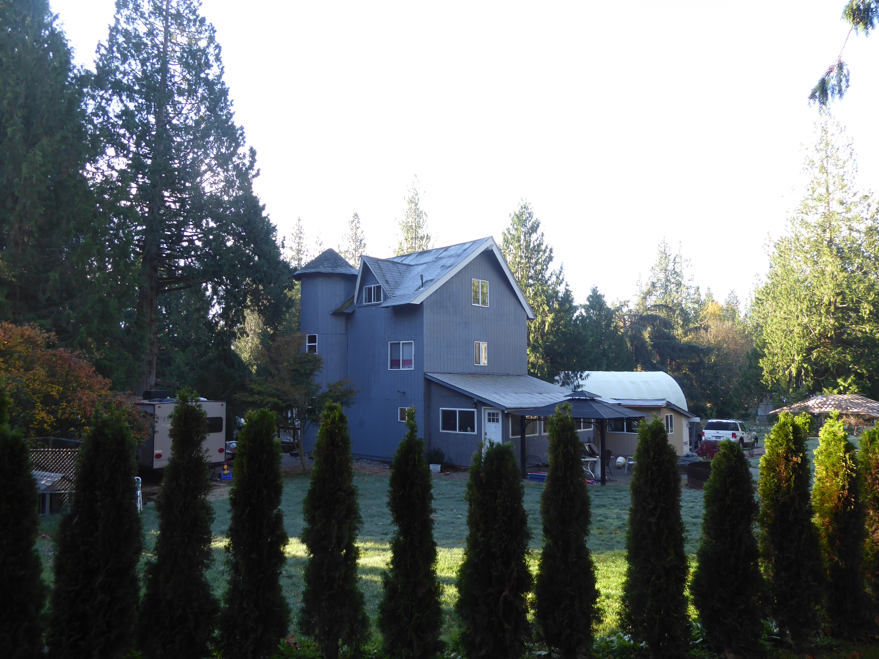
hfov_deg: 69.4
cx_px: 440
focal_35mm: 25
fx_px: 635
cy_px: 330
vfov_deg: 54.9
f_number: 3.3
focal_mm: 4.3
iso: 80
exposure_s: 1/60
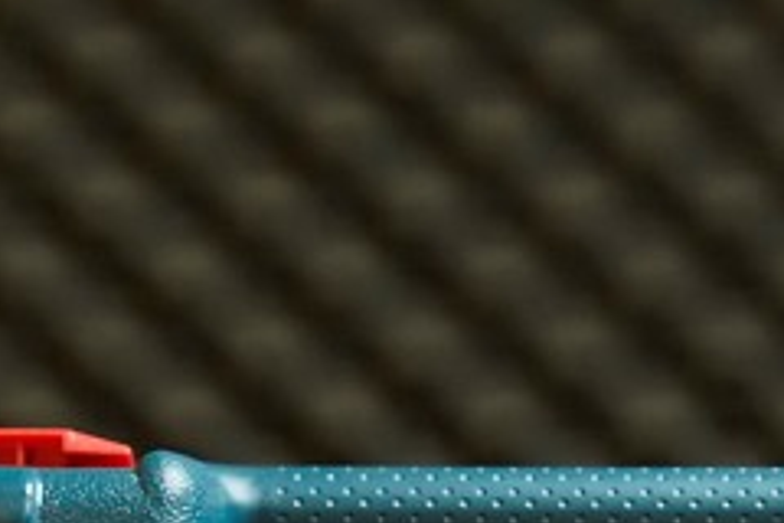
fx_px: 5618
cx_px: 823
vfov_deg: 5.2
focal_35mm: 258
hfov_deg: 7.9
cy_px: 976
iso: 1250
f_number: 5.6
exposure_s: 1/50
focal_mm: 62
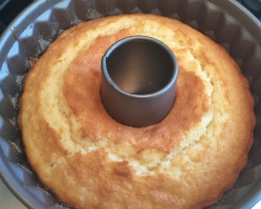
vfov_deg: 43.3
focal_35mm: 34
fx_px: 263
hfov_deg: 52.8
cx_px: 140
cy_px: 111
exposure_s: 1/15
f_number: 2.2
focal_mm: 4.15
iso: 40
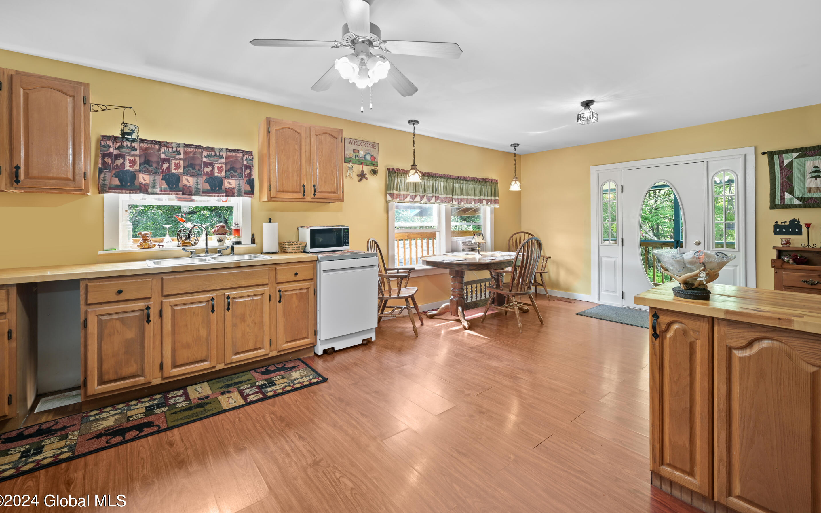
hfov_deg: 101.4
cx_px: 422
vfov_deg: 74.7
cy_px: 240
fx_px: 336
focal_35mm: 15
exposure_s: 1.3
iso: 100
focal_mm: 14
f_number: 8
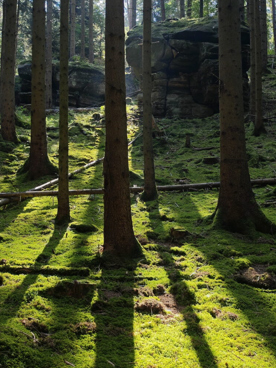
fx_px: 499
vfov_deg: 40.4
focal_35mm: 47
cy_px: 181
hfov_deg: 30.9
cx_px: 137
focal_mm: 8.72
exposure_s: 1/162
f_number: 2
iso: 50
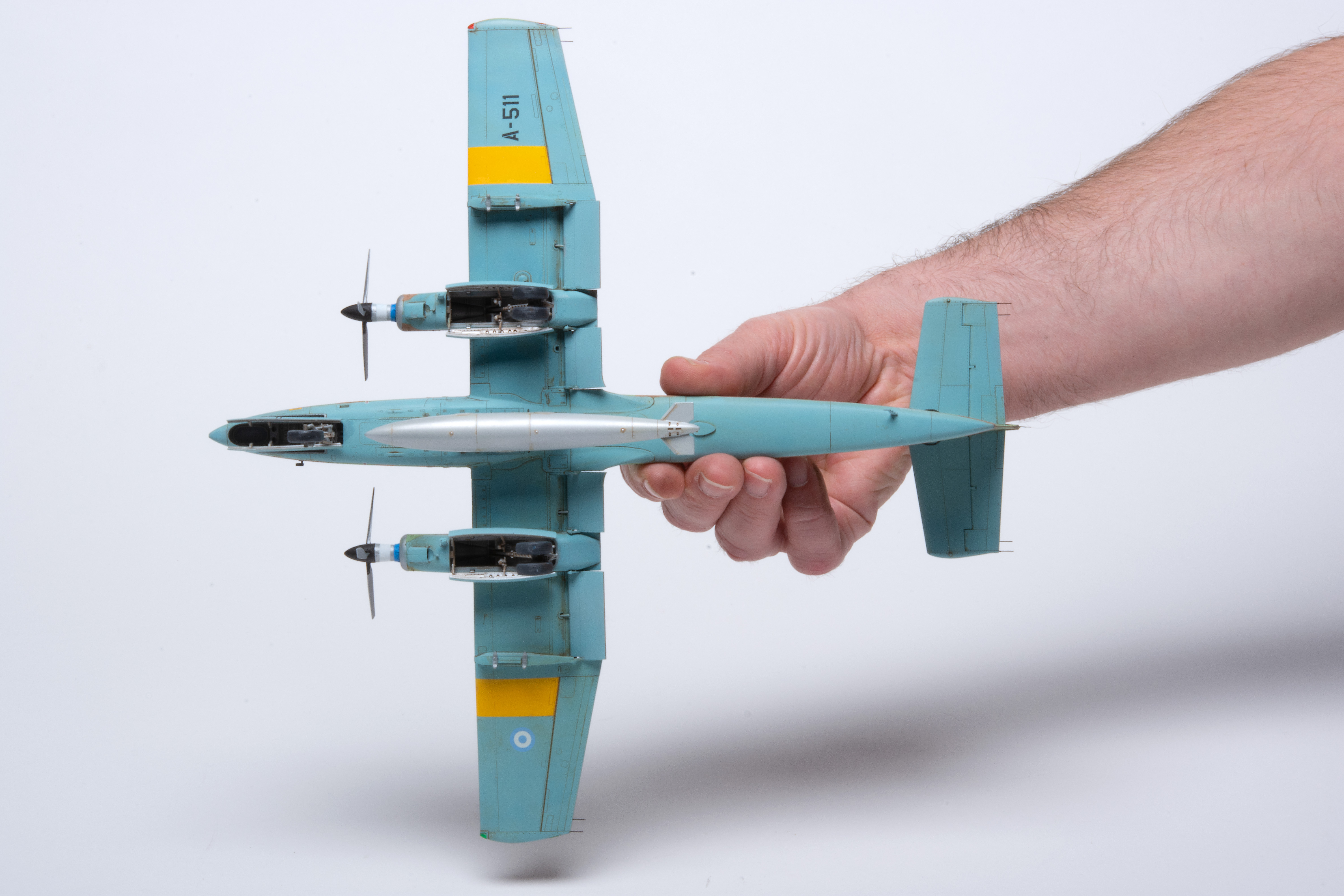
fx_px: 3360
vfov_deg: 15.2
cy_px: 448
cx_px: 672
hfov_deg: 22.6
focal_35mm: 90
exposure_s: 1/125
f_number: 32
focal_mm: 60
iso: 100
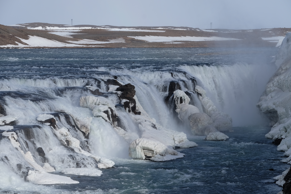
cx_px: 146
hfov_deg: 11.5
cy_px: 97
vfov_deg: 7.7
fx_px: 1447
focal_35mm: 179
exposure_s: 1/420
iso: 200
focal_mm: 119.2
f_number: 10
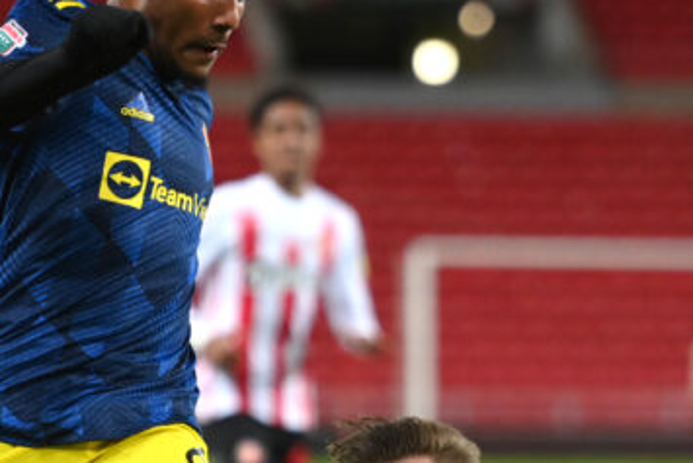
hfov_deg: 4.1
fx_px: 9725
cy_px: 439
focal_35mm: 505
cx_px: 219
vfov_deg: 2.7
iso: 3200
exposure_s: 1/2000
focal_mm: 175
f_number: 3.5
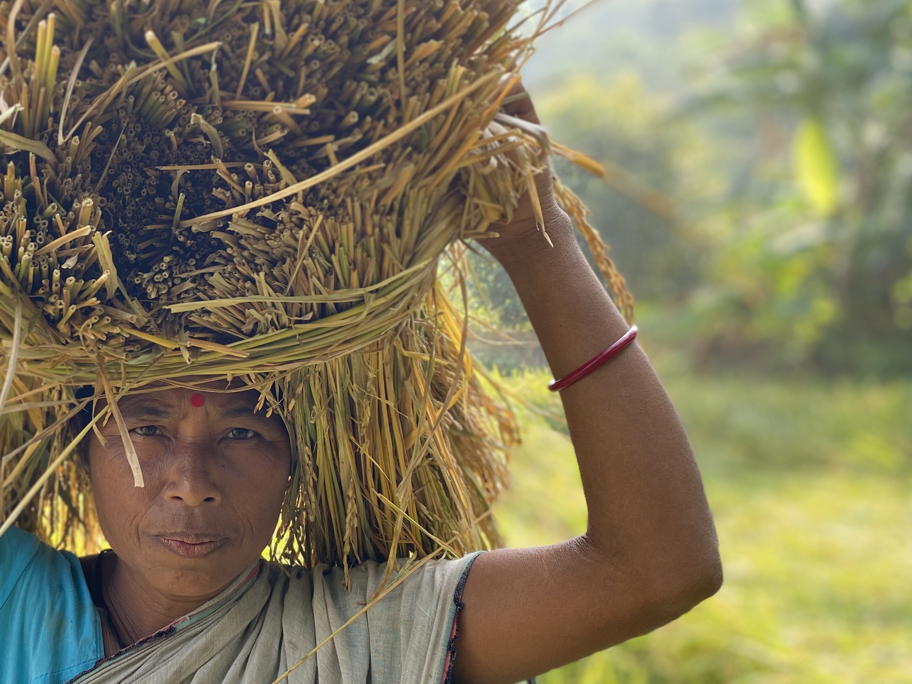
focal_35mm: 44
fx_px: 1159
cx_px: 148
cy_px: 349
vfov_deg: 32.9
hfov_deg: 40.7
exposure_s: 1/201
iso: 32
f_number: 1.8
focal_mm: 4.25
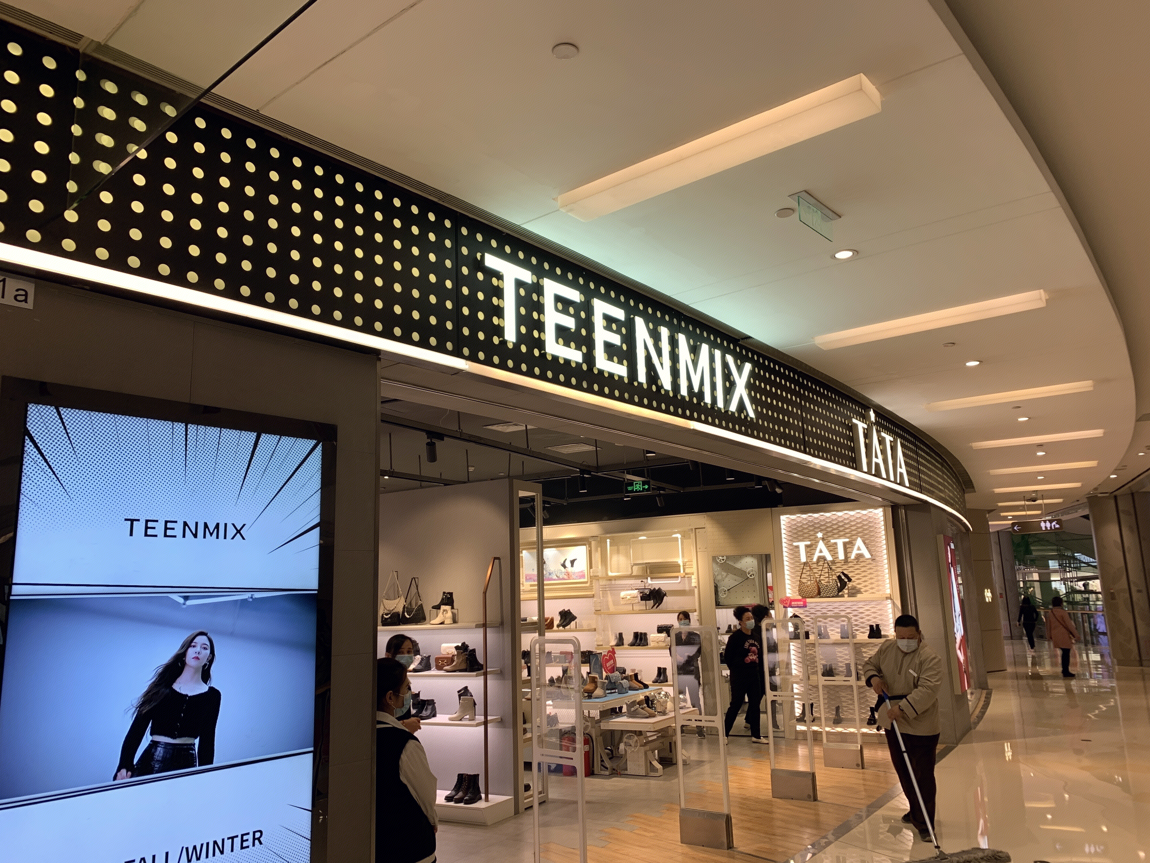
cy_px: 432
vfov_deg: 53.1
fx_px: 864
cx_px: 575
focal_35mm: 26
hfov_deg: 67.3
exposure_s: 1/100
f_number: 1.8
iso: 32
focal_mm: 4.25
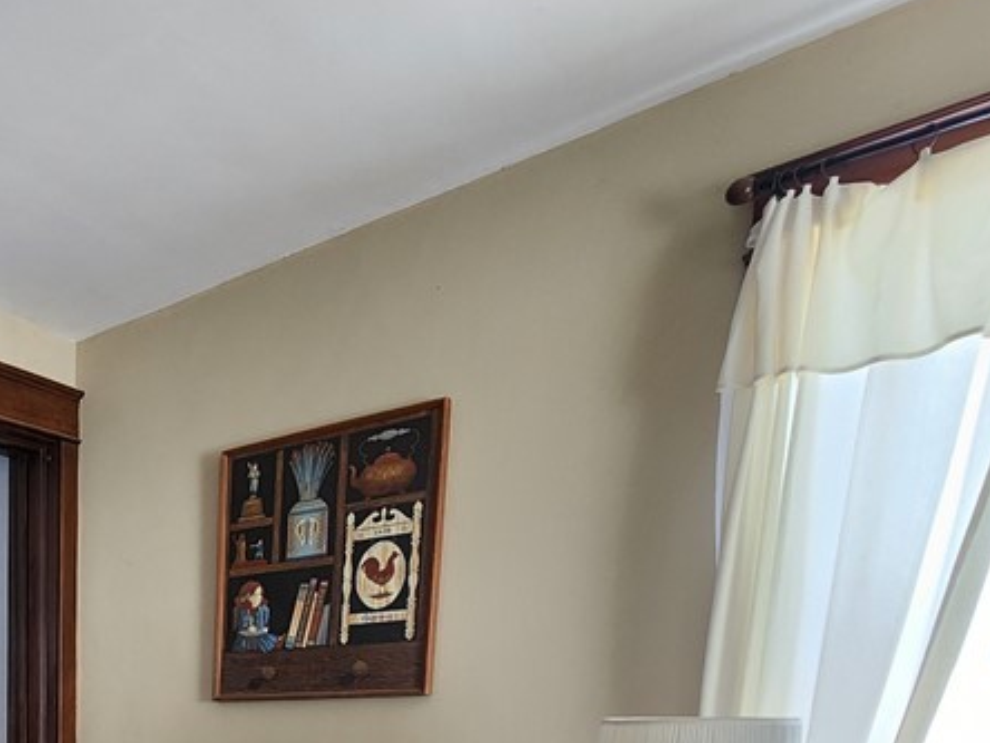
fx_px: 858
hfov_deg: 44.0
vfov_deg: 38.0
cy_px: 837
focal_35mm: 30
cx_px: -127
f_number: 2.2
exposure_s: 1/60
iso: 250
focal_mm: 2.2
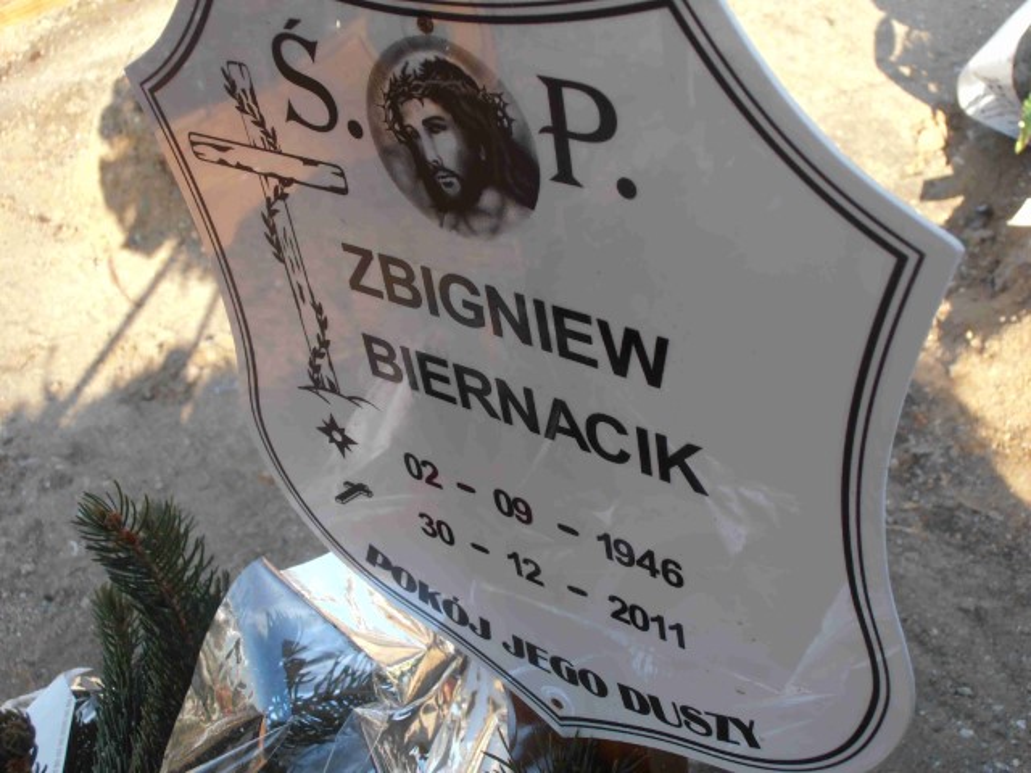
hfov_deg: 42.9
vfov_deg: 32.9
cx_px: 516
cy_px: 386
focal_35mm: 44
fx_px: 1310
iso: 80
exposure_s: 1/125
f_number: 4.2
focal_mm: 7.87
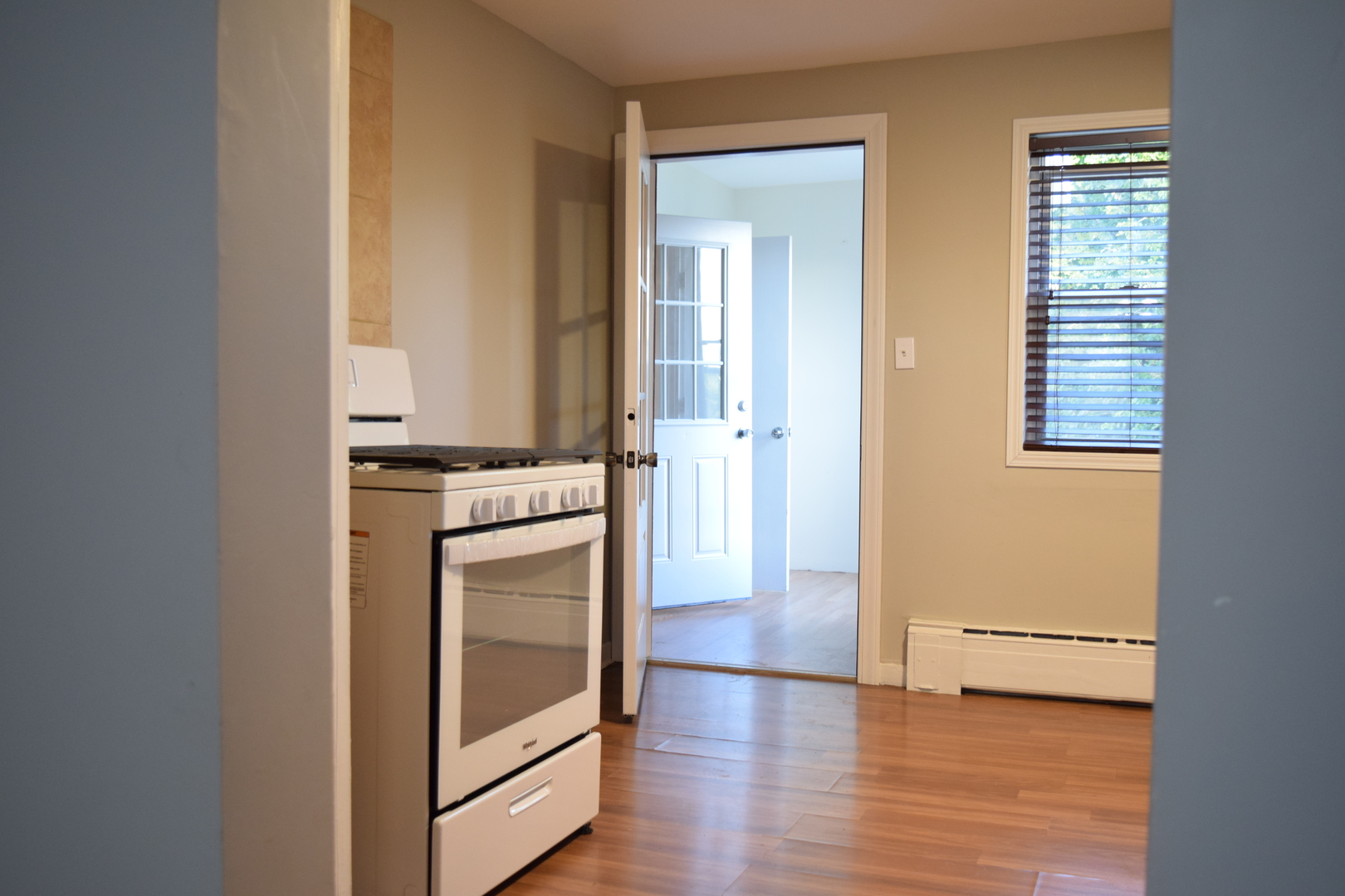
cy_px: 448
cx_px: 672
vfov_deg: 38.4
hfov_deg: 55.1
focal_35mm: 34
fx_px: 1289
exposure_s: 1/30
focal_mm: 23
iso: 800
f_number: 3.8
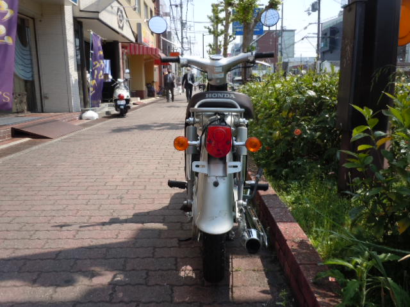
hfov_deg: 63.4
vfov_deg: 49.7
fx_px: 332
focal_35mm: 28
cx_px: 205
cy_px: 154
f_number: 3.7
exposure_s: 1/500
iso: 100
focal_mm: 5
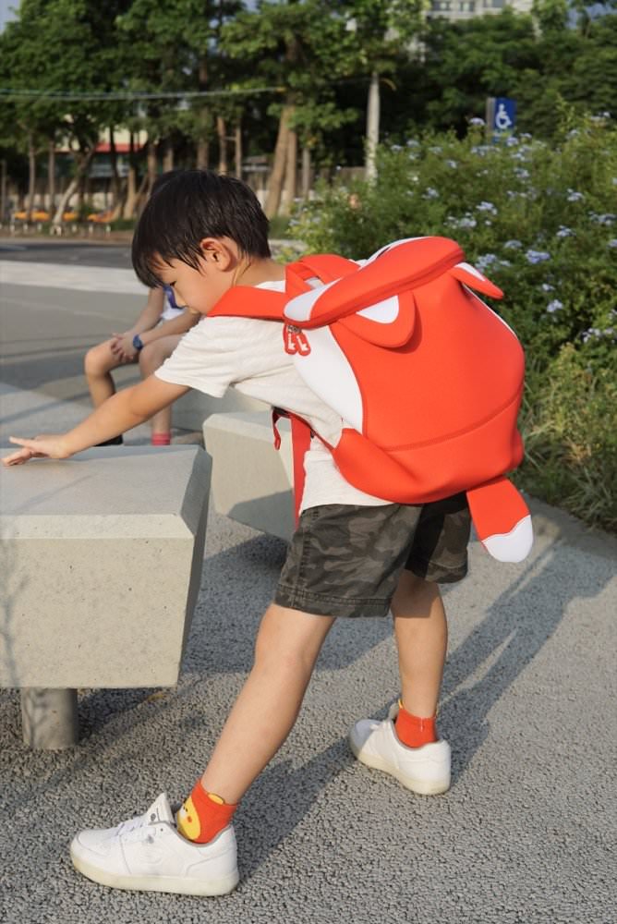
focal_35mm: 45
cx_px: 308
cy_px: 462
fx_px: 1155
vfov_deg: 43.6
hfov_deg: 29.9
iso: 100
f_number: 4.5
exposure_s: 1/800
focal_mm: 30
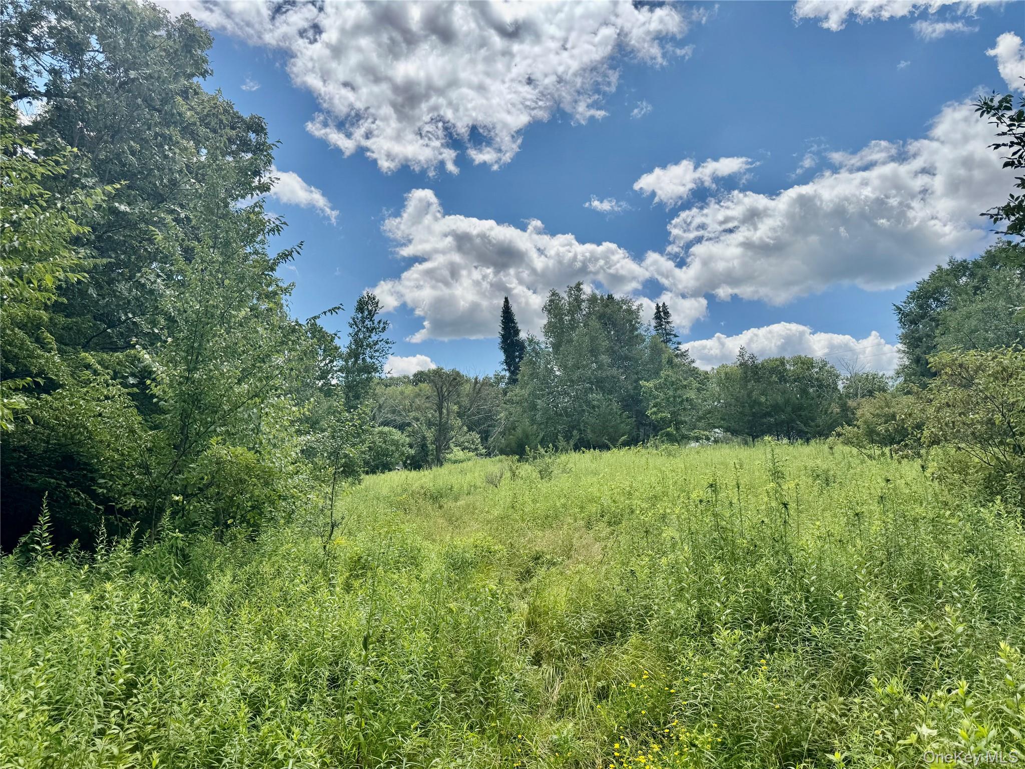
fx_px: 711
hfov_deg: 71.6
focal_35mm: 24
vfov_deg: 56.8
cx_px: 512
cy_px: 384
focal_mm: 6.76
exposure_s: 1/6410
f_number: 1.78
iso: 80
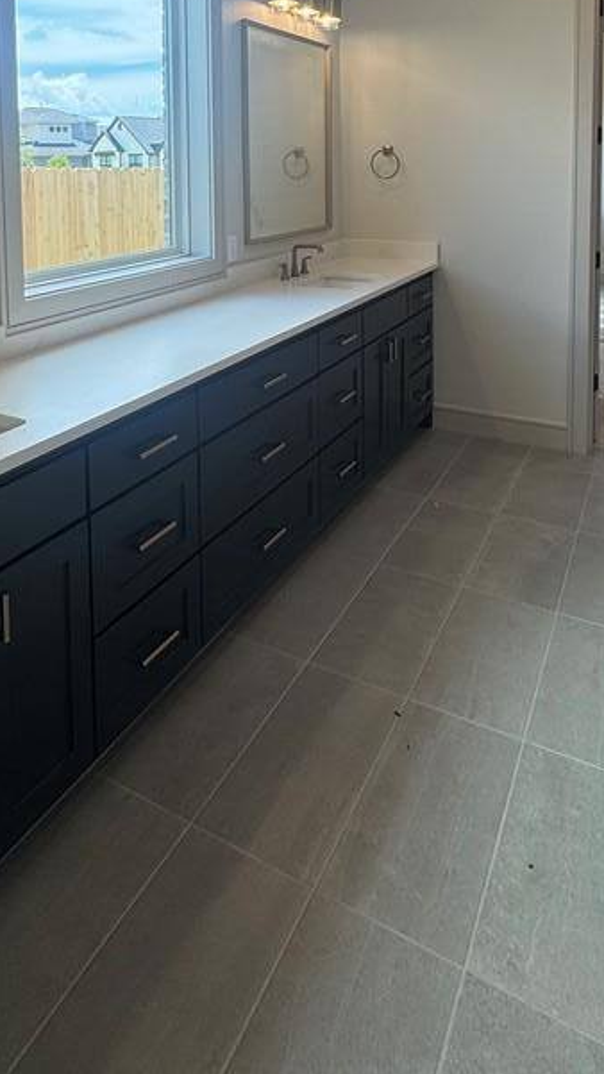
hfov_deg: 44.2
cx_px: 250
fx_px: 740
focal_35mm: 26
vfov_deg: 64.9
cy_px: 202
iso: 40
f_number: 2.2
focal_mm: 2.22
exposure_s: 1/141
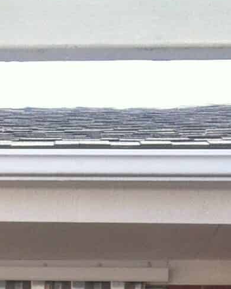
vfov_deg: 9.8
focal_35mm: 179
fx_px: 1531
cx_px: -116
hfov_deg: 8.4
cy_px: 627
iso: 80
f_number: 2.8
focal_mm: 3.85
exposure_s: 1/293
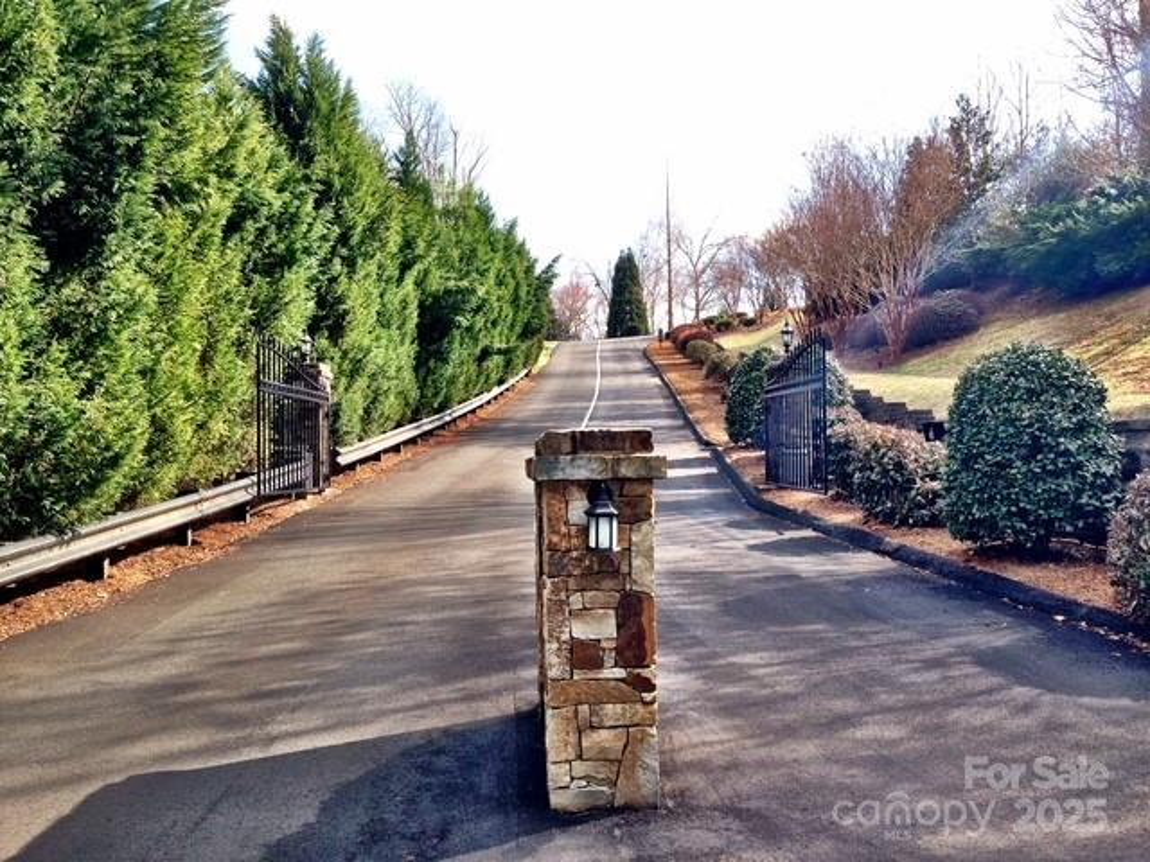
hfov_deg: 55.4
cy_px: 431
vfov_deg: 42.9
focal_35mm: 33
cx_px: 575
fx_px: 1096
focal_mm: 4.12
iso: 50
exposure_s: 1/423
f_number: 2.4
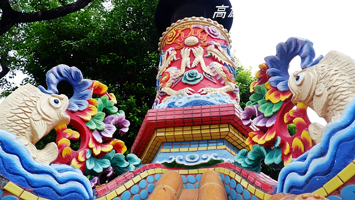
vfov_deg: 45.9
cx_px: 179
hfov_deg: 74.0
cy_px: 90
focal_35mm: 25
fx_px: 235
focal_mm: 15
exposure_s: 1/150
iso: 200
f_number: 8
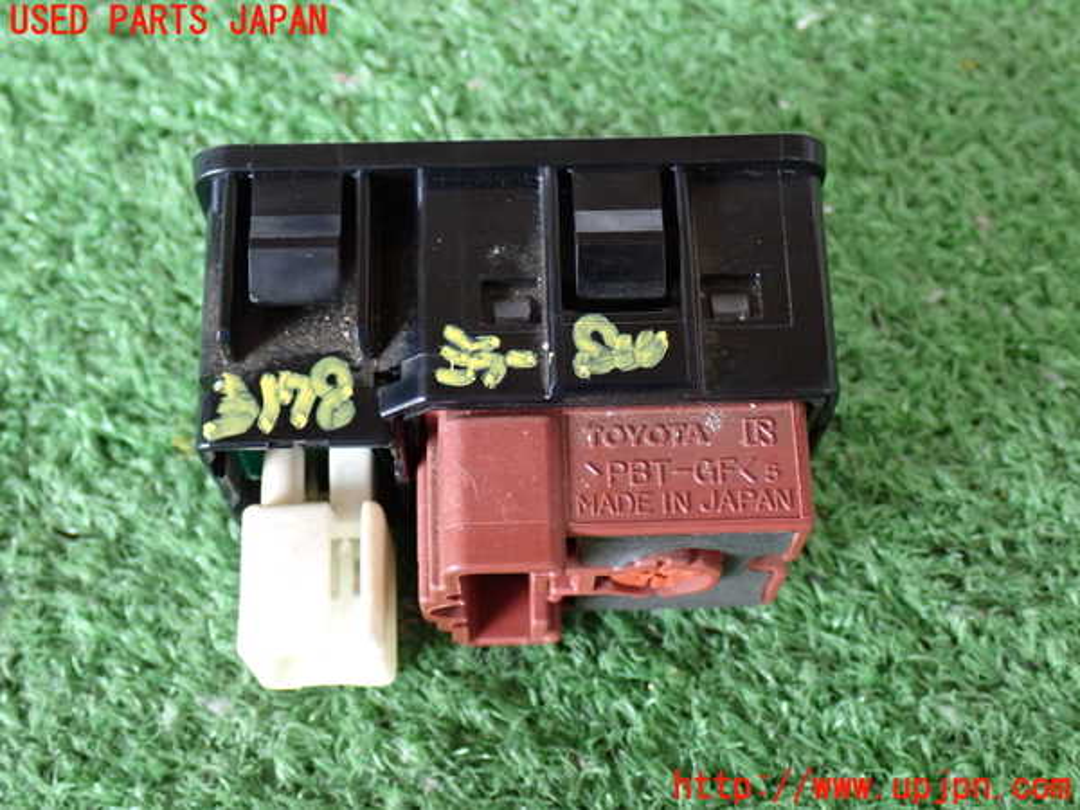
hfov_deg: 35.5
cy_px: 405
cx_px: 540
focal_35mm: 54
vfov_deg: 27.0
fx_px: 1685
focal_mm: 9.65
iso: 640
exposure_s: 1/50
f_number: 3.3
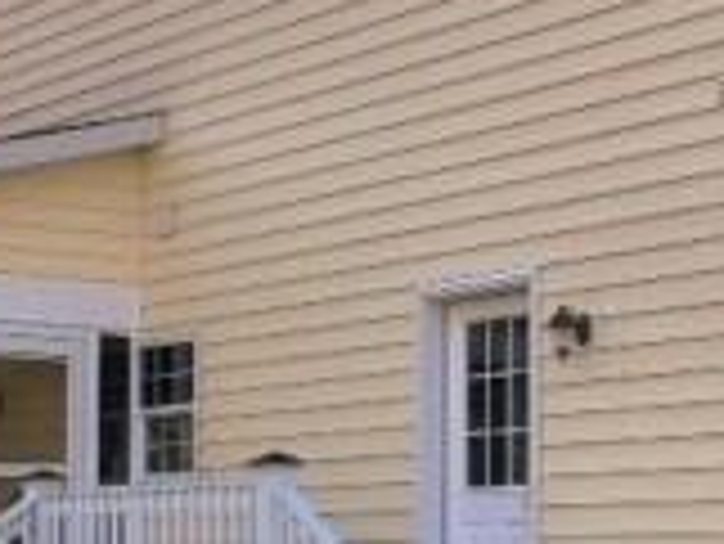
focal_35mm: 115
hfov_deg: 17.1
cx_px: 369
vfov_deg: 12.8
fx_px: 2407
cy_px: 450
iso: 25
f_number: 2.2
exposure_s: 1/582
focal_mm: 4.15
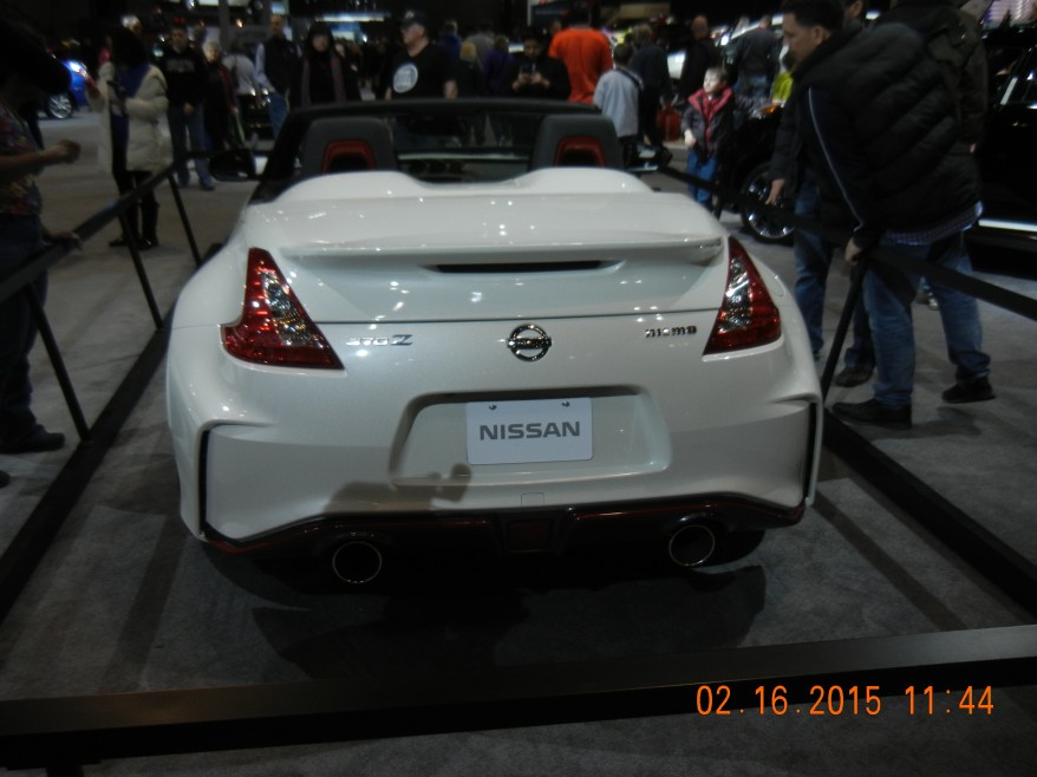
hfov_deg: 52.5
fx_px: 1048
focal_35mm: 35
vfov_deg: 40.6
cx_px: 463
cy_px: 341
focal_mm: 5.4
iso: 160
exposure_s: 1/160
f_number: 3.5
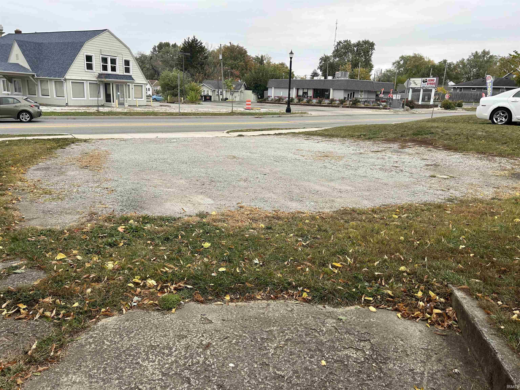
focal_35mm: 26
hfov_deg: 67.3
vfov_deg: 53.1
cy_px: 195
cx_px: 260
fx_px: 391
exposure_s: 1/443
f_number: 1.5
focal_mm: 5.7
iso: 50
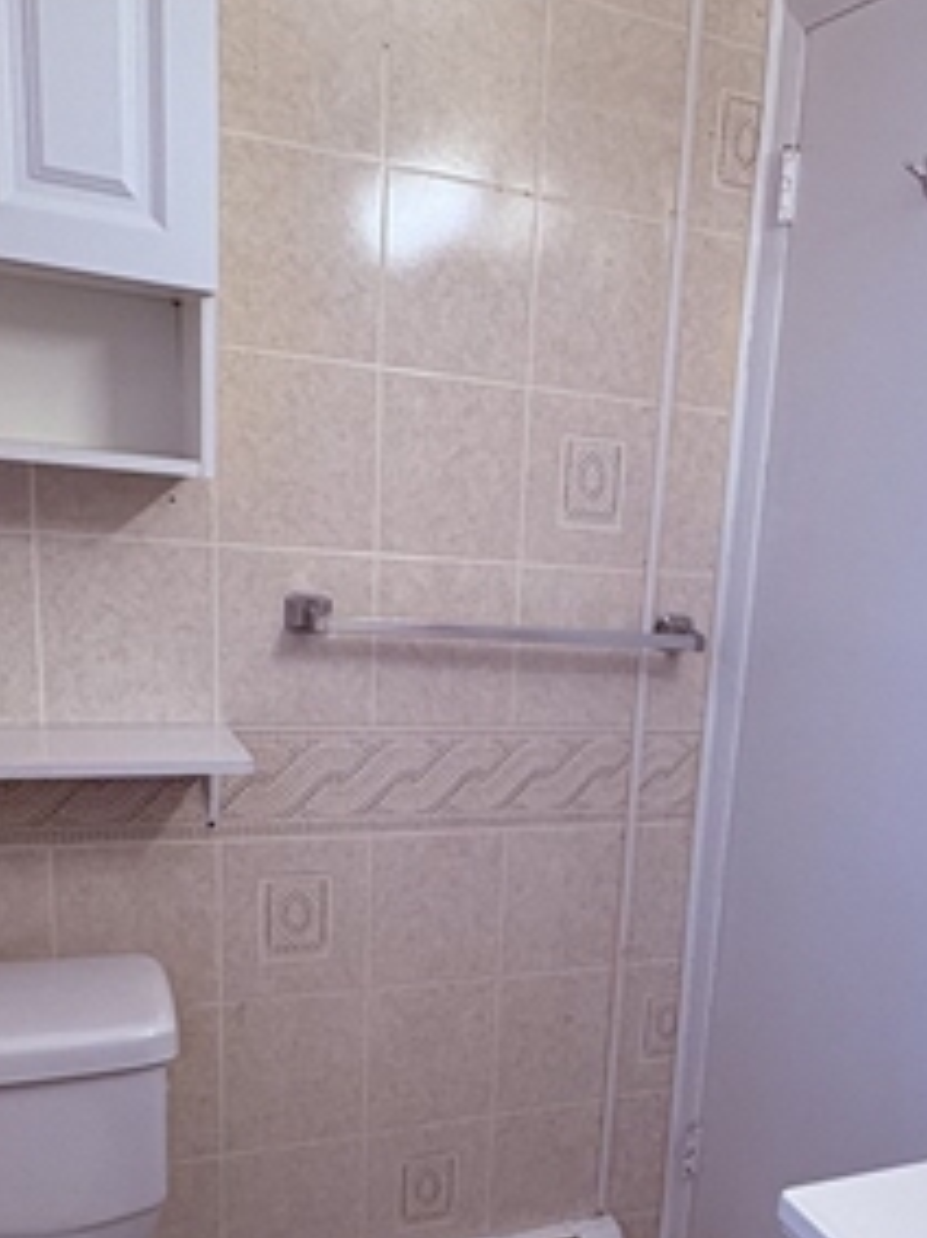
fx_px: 1358
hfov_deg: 36.3
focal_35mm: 38
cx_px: 756
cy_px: 879
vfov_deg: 47.7
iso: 160
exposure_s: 1/60
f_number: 2.2
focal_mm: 2.22
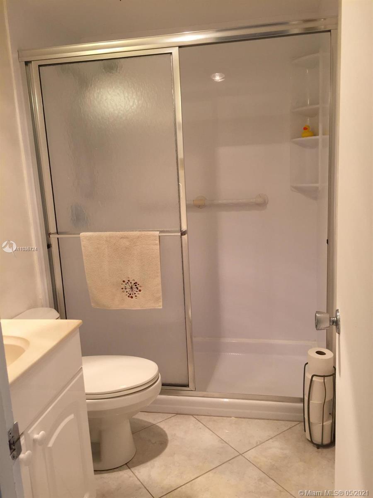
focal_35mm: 29
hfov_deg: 48.2
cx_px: 186
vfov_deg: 61.7
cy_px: 249
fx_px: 417
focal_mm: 4.15
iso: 40
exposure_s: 1/100
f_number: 2.2
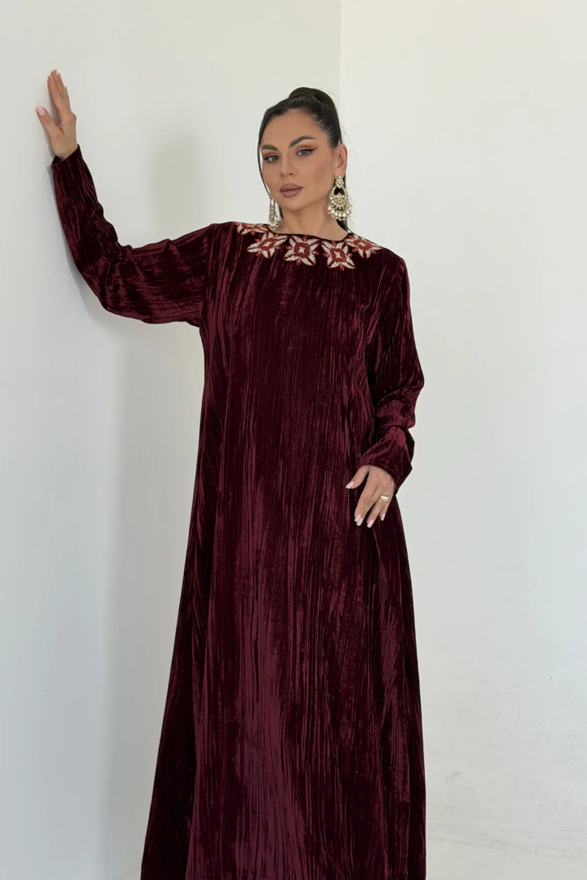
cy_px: 492
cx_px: 235
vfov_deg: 30.1
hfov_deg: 20.3
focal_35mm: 67
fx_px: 1639
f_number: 1.78
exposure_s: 1/122
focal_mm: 6.76
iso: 80
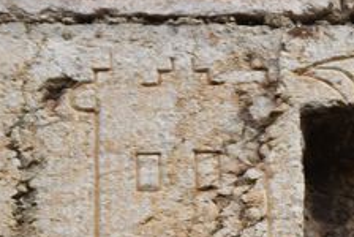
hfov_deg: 2.8
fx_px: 7260
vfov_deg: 1.9
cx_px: 461
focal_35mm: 737
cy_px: 281
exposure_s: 1/500
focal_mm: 105
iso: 200
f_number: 5.6
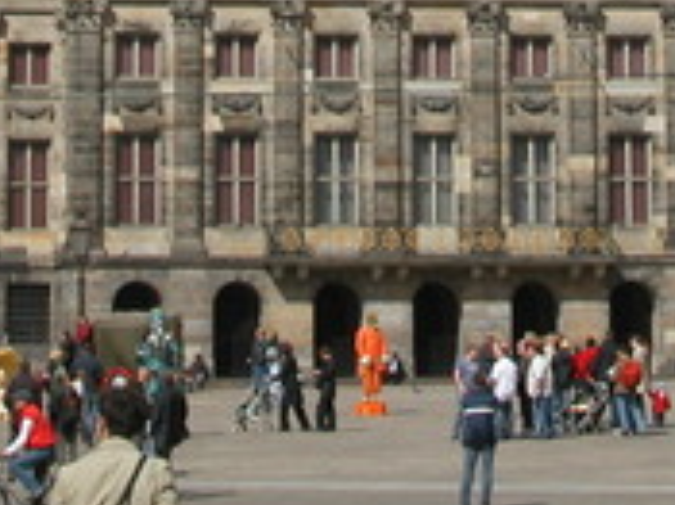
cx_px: 378
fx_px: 4131
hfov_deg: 9.3
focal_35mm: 212
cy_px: -359
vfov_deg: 6.9
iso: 100
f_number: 6.3
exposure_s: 1/460
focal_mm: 14.7
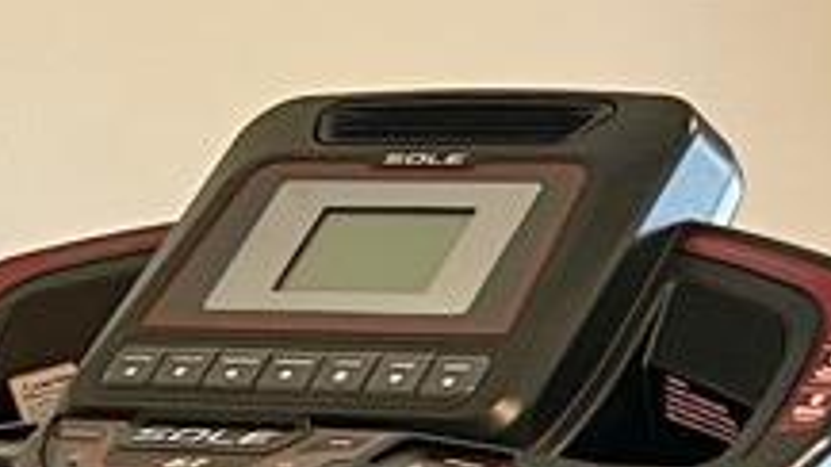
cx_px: 1386
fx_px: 4318
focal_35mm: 196
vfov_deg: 6.1
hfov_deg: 10.5
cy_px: 848
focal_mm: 5.7
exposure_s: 1/60
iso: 125
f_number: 1.5
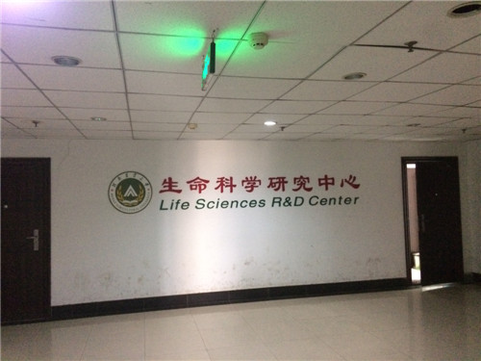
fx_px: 403
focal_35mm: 29
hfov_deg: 61.7
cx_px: 240
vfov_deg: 48.2
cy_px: 180
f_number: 2.2
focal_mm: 4.15
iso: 640
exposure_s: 1/17
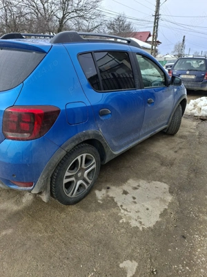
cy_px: 138
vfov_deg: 73.9
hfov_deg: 58.9
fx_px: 183
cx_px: 104
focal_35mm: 23
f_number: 1.8
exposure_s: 1/2000
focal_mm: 5.54
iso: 50
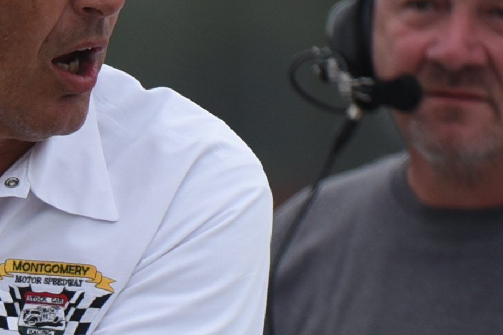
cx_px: -339
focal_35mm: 1315
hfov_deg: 1.6
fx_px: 18372
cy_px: 679
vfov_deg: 1.0
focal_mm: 200
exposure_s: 1/2500
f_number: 3.2
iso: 400
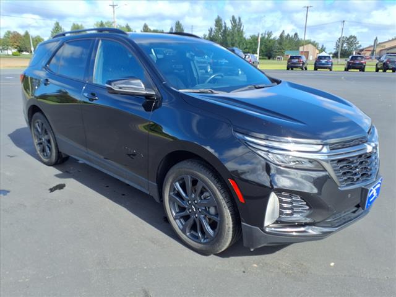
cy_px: 148
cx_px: 198
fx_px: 309
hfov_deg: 65.3
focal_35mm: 27
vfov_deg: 51.4
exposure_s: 1/1000
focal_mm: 3.58
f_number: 1.9
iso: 40
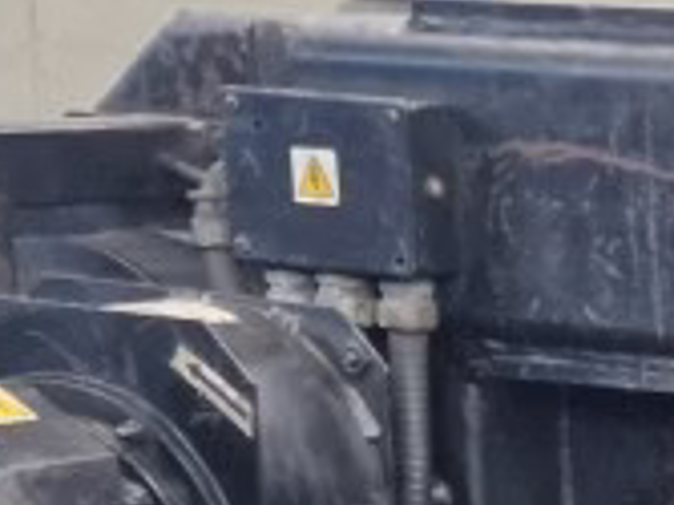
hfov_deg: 12.7
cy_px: 1063
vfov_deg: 9.7
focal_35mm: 141
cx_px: 1235
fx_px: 2743
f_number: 1.8
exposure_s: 1/100
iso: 640
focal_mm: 5.54
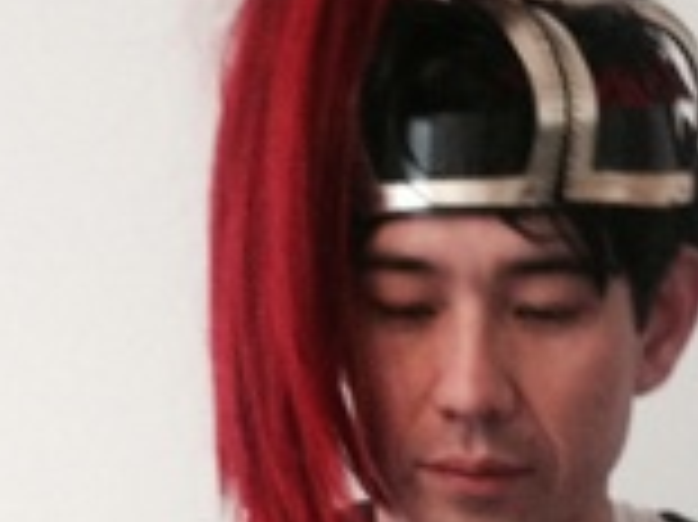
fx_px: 1975
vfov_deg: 14.7
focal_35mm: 98
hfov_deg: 20.0
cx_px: 405
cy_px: 596
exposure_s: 1/17
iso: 400
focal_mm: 4.12
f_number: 2.4
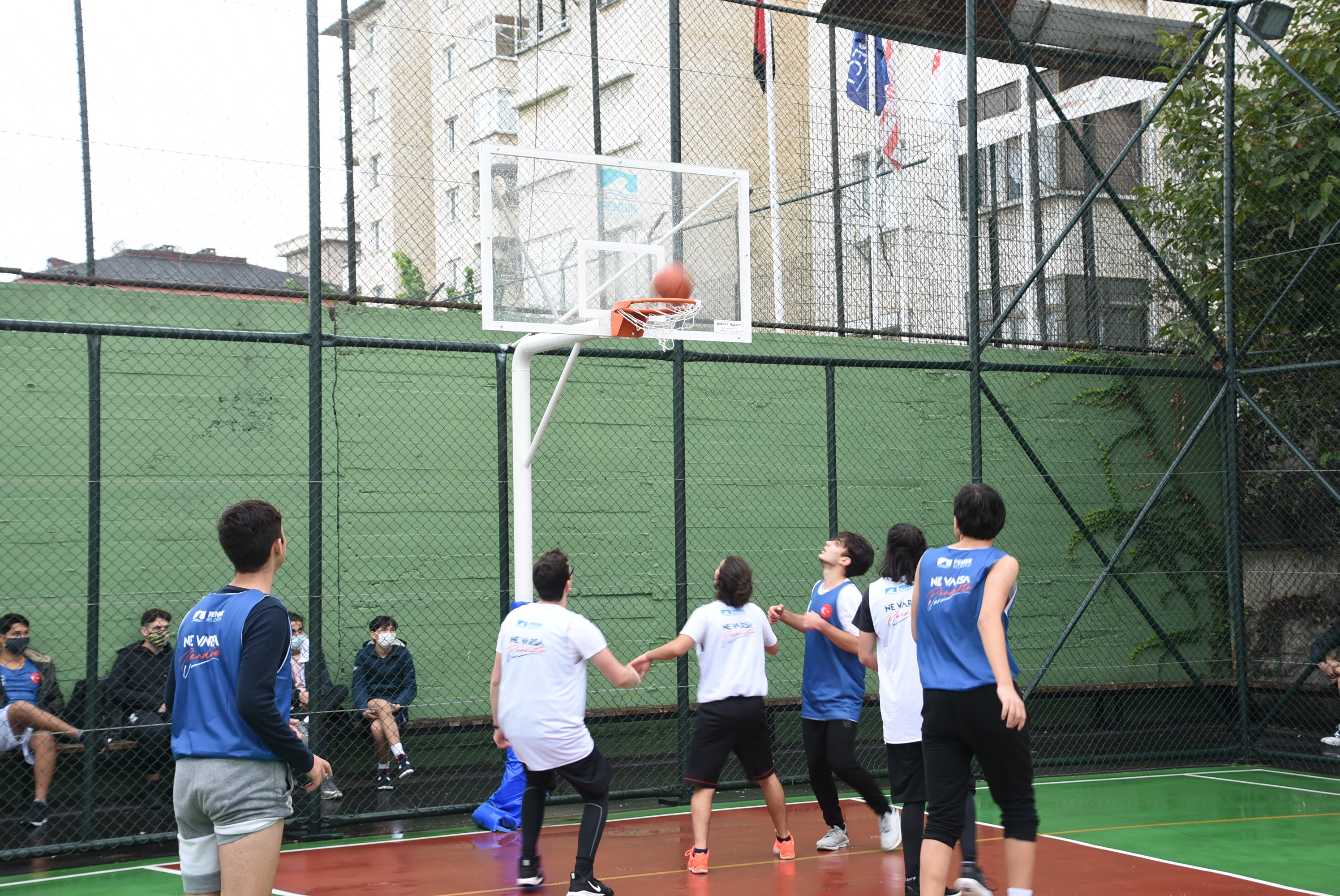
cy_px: 448
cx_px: 670
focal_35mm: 57
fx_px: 2123
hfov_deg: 35.0
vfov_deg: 23.8
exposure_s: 1/40
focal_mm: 38
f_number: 5
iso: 100
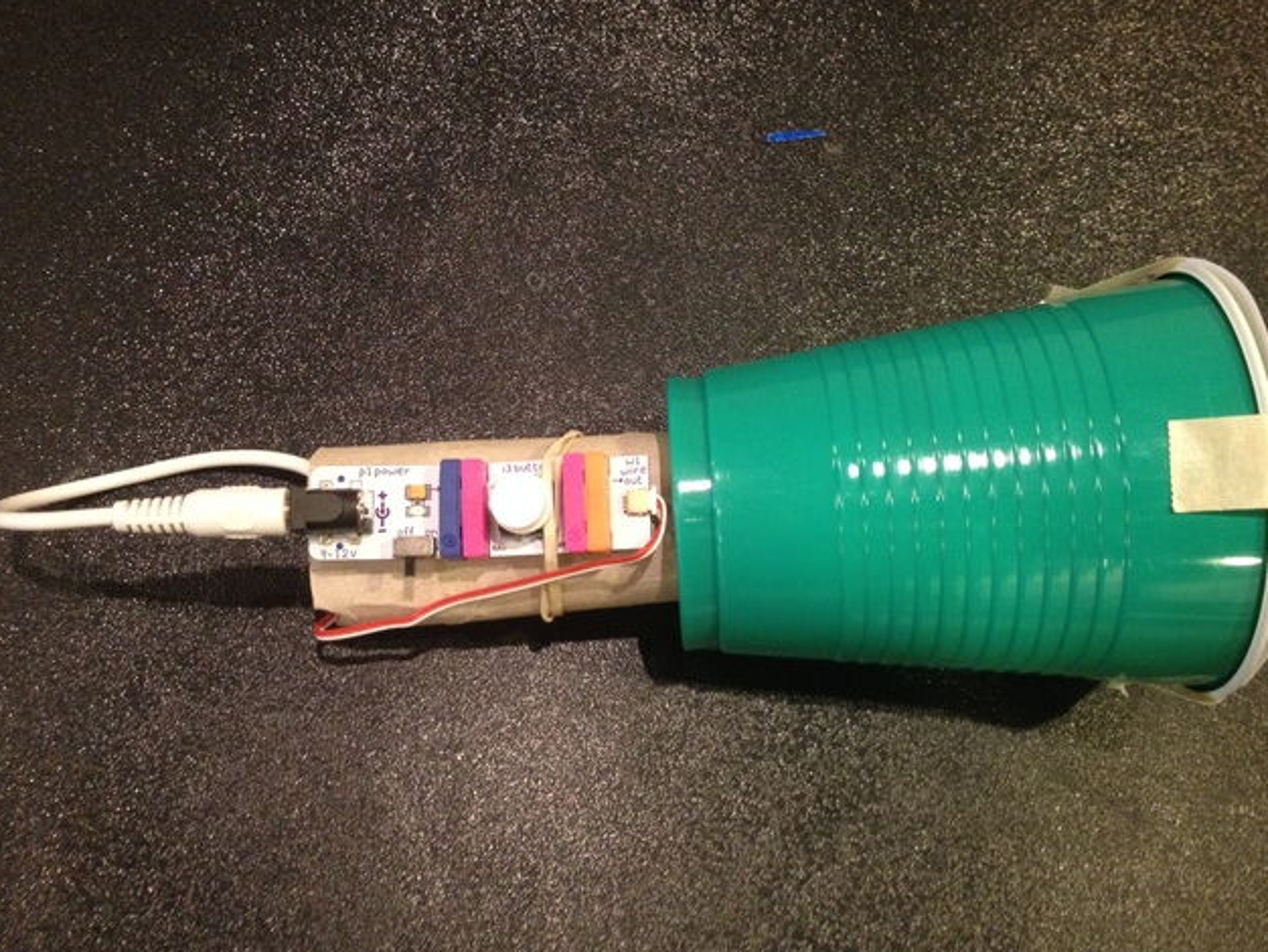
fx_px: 1392
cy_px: 476
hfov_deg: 48.9
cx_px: 660
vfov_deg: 37.7
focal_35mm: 38
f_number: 2.4
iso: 250
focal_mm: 4.28
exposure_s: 1/20
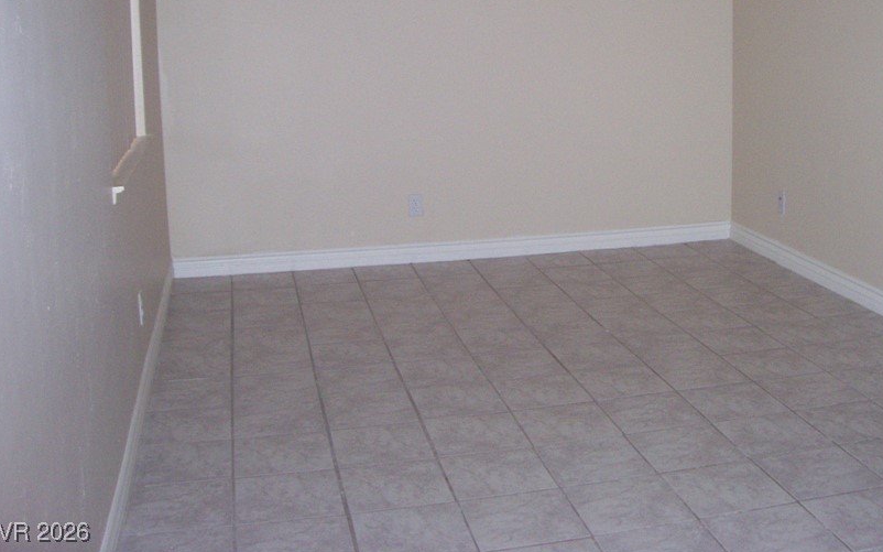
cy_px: 133
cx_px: 542
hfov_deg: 43.2
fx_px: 1107
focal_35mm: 46
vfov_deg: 27.6
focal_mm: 5.6
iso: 140
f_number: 2.7
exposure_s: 1/112
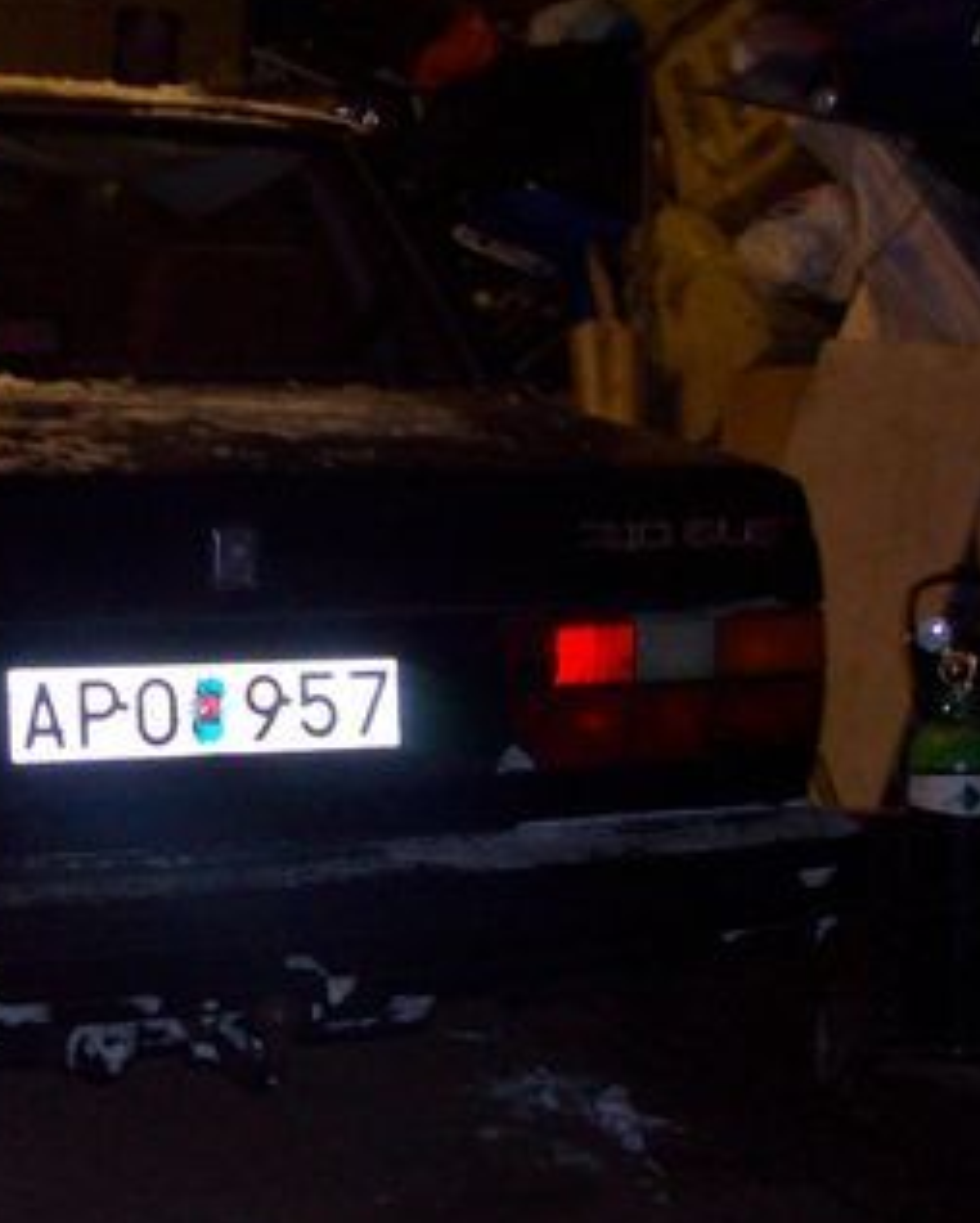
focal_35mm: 67
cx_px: 189
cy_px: 467
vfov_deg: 28.2
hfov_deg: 22.5
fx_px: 2427
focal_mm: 5.7
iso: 160
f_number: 2.8
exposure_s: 1/60
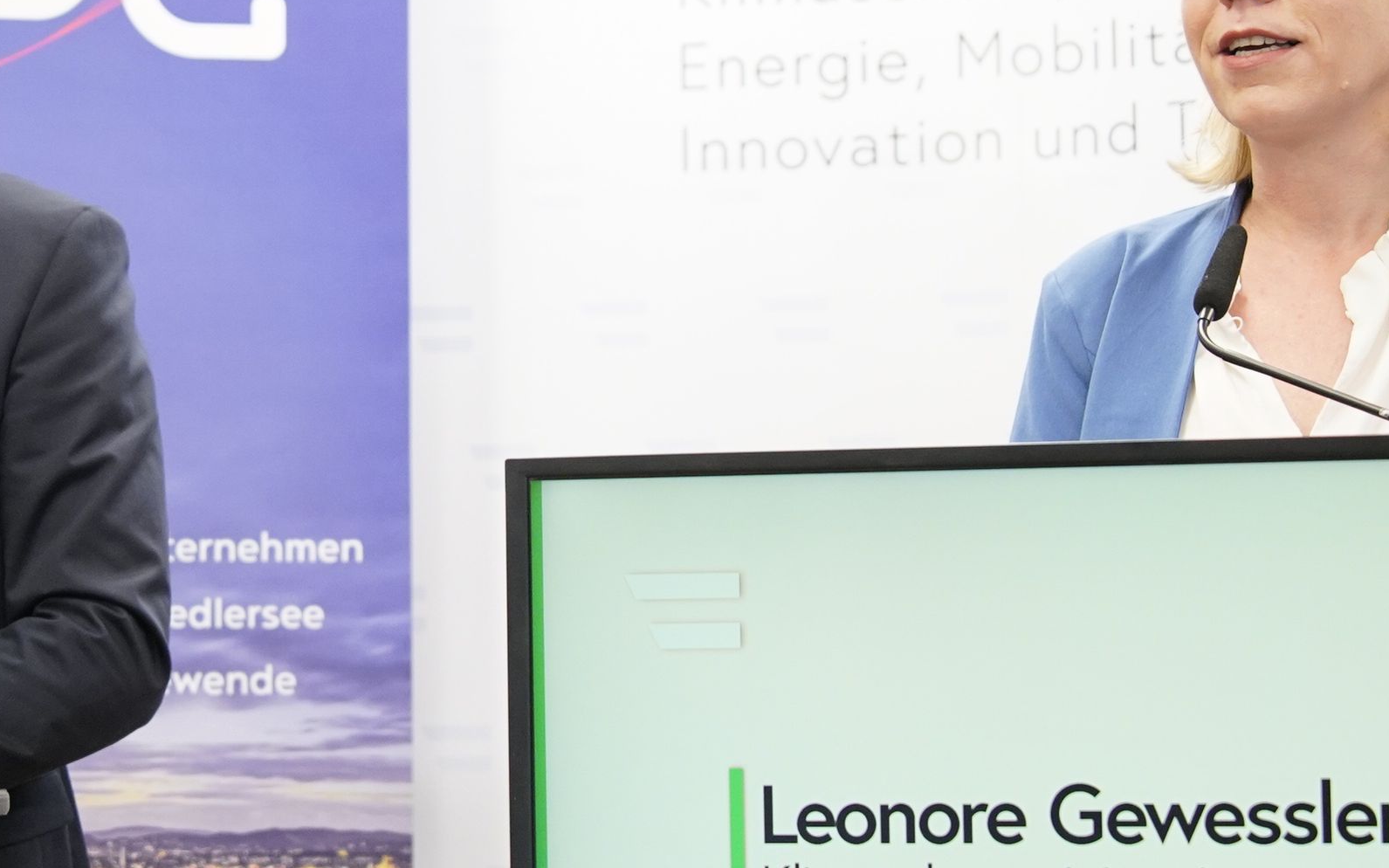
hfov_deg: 16.9
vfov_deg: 10.6
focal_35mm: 123
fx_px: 4656
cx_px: 315
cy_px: 371
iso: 2000
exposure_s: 1/250
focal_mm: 48
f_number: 4
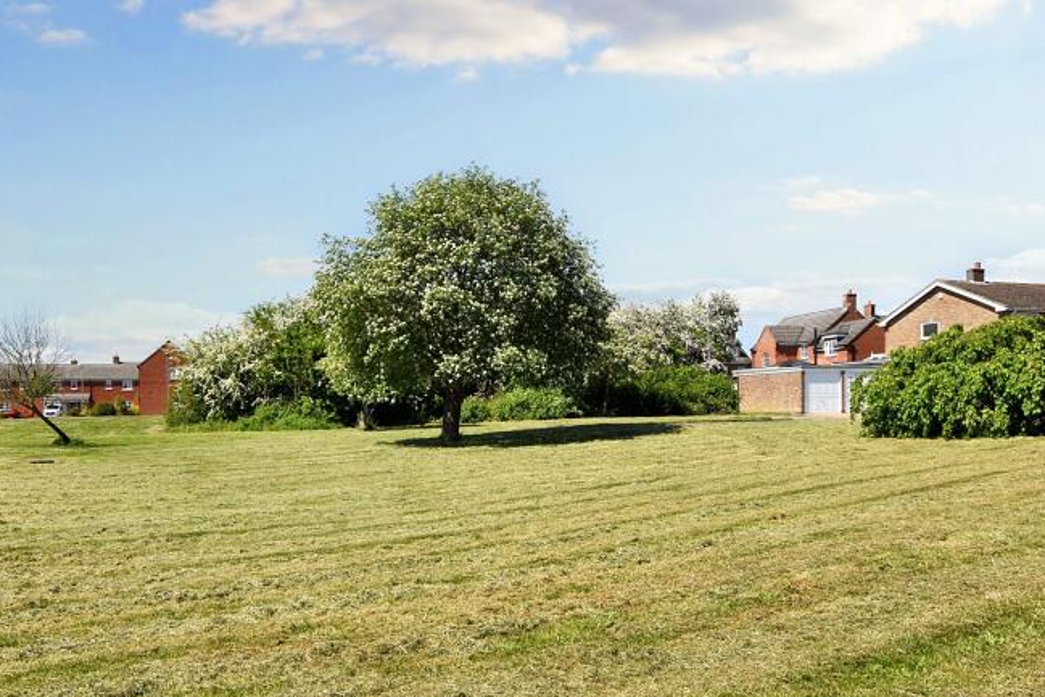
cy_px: 292
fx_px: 894
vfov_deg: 42.5
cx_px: 403
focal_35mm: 31
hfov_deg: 59.9
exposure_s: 1/320
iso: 100
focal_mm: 13
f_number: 9
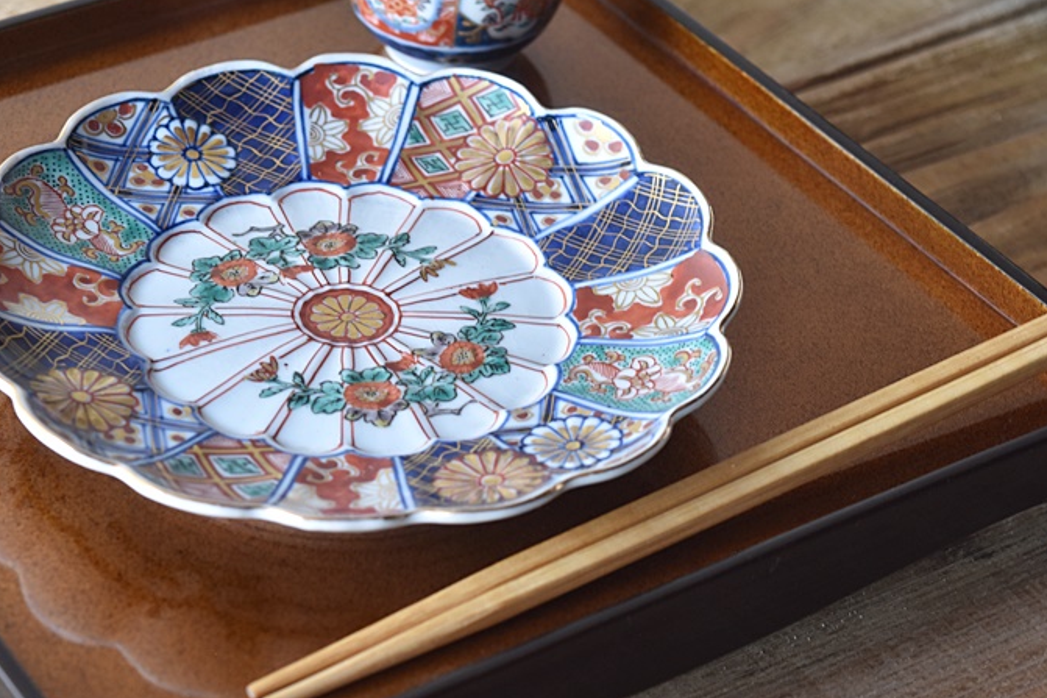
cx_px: 370
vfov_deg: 12.4
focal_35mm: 111
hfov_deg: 18.4
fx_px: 3218
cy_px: 301
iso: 400
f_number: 5.6
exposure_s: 1/6
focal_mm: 55
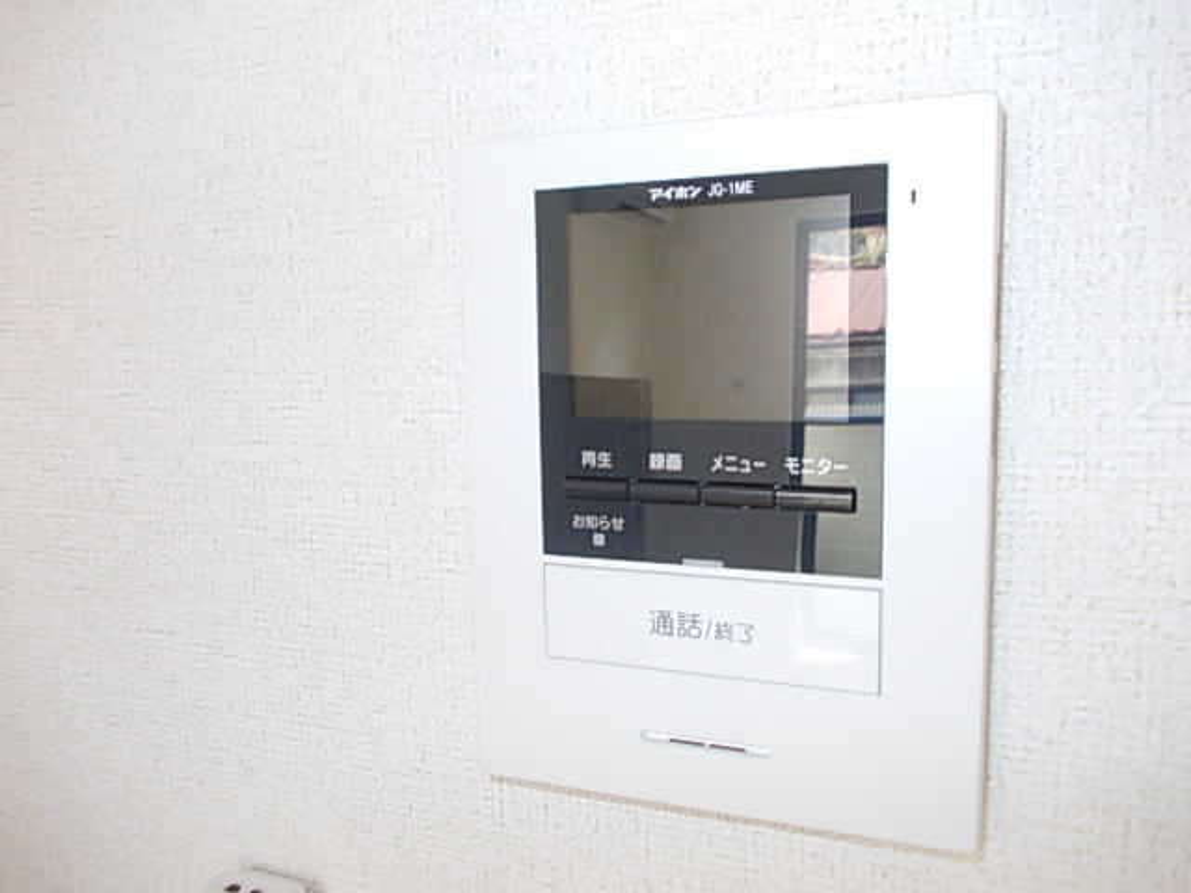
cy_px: 446
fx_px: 963
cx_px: 596
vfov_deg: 49.7
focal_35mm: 28
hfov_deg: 63.4
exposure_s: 1/25
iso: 200
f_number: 2.7
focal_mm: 4
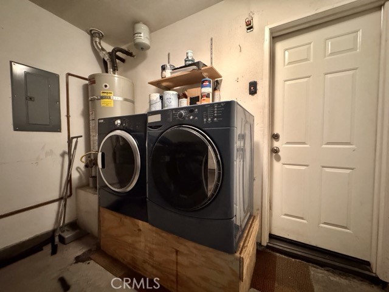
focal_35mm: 14
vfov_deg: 85.7
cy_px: 146
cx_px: 194
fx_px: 157
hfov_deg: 102.1
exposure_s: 1/15
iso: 2500
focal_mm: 2.22
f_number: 2.2
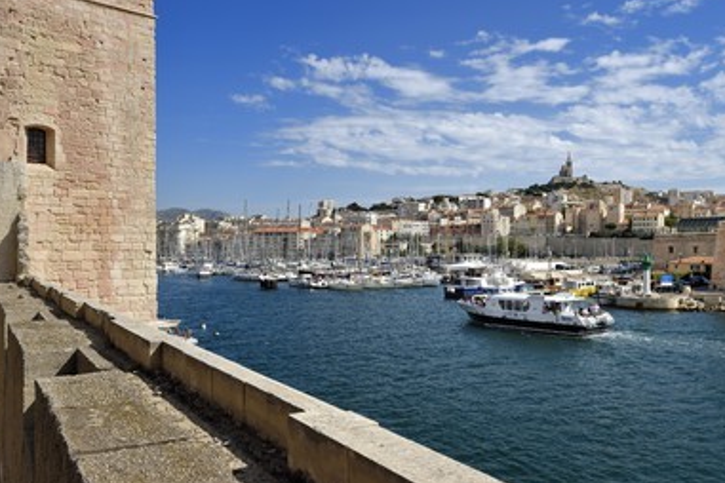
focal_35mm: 32
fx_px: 644
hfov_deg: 58.7
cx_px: 343
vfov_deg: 41.1
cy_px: 245
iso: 200
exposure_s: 1/250
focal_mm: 29
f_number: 14
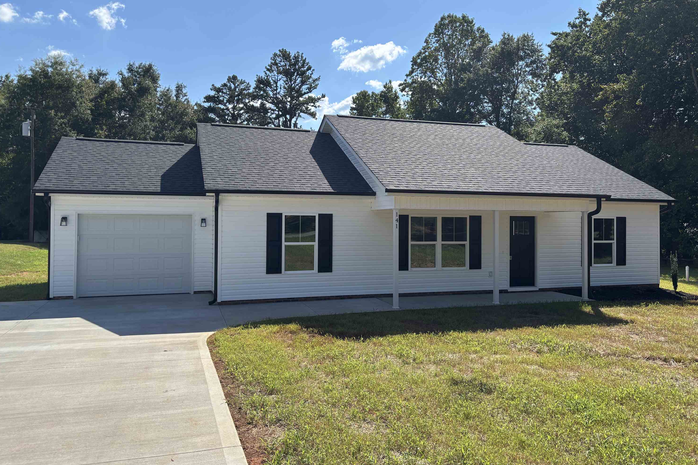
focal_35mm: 28
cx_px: 359
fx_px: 543
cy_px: 219
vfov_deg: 46.4
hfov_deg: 65.5
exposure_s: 1/3311
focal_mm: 5.96
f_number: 1.6
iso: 50
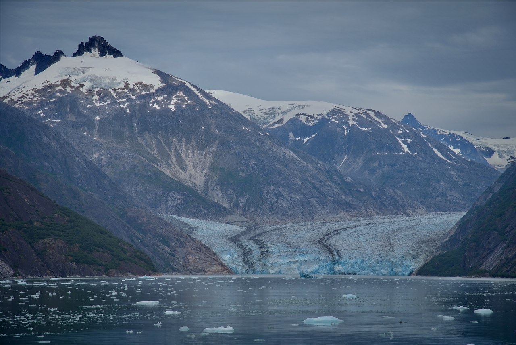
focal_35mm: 120
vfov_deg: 11.4
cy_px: 172
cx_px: 258
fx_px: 1720
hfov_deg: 17.1
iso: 100
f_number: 8
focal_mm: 120
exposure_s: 1/250
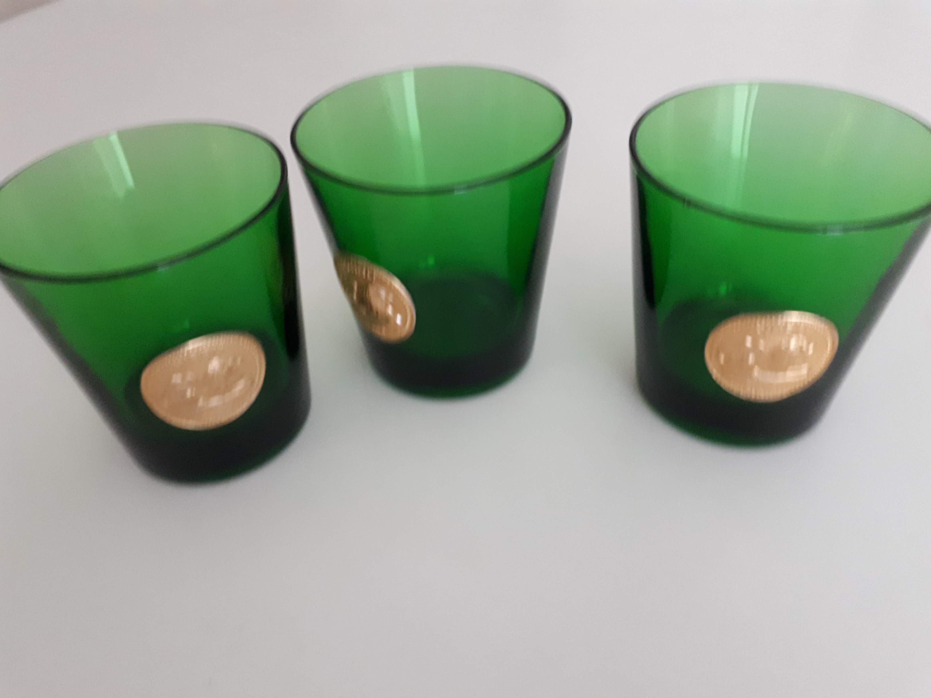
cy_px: 349
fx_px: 726
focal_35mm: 27
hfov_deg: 65.3
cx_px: 466
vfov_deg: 51.4
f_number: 1.9
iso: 500
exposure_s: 1/17
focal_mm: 3.6
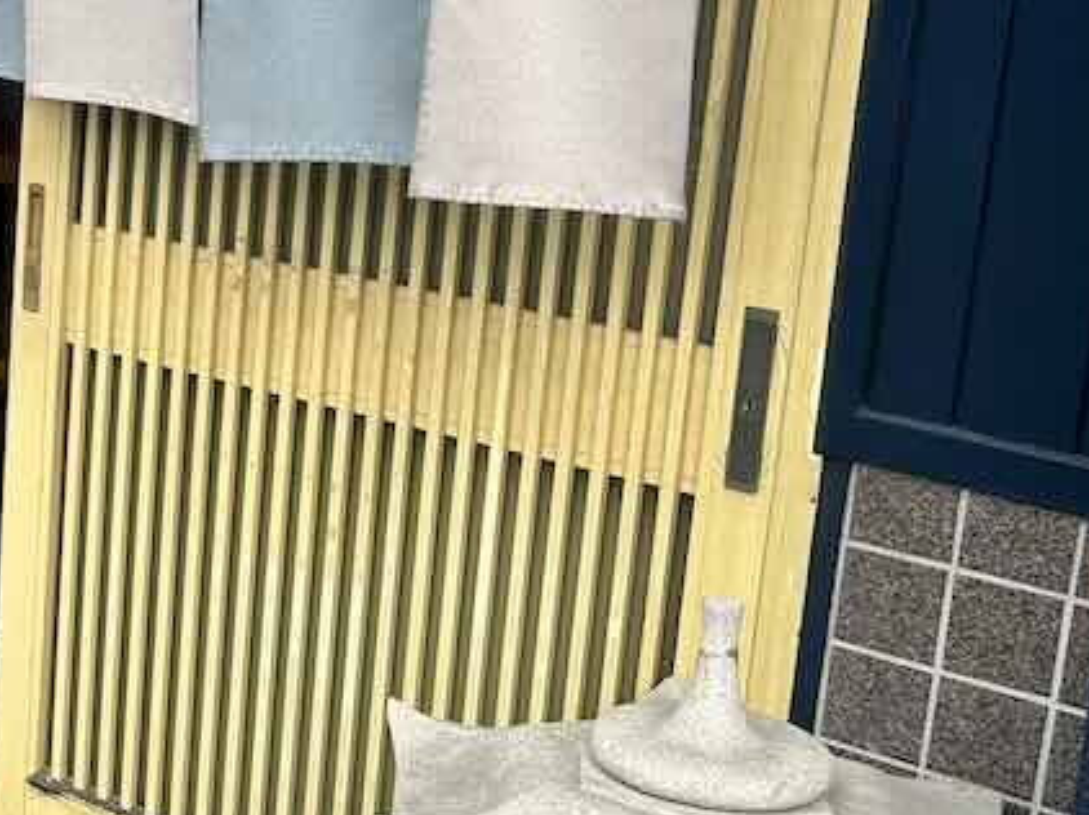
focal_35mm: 74
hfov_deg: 24.2
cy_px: 353
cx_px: -183
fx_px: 2327
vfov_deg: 19.9
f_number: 1.5
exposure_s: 1/2404
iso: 50
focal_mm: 5.7
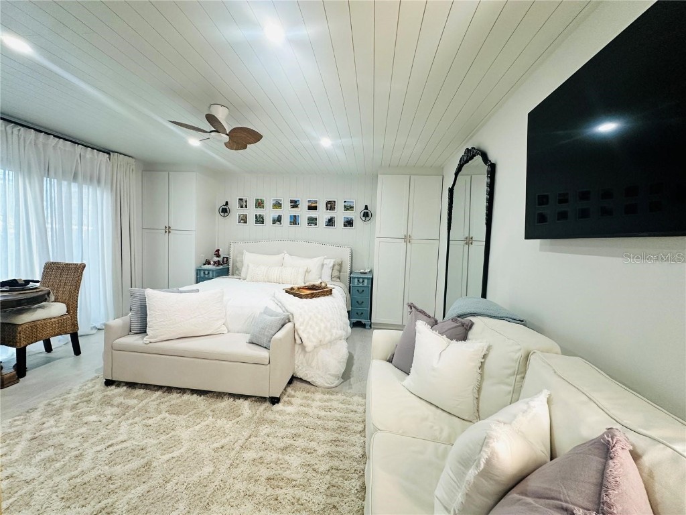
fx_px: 277
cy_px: 258
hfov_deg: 102.1
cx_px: 343
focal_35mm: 14
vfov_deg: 85.7
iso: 250
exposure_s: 1/120
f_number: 2.2
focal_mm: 2.22
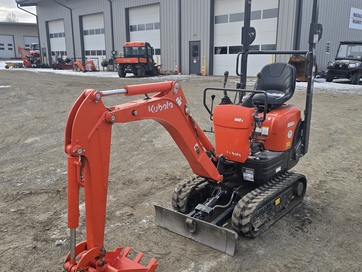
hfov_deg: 53.9
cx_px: 190
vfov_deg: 41.7
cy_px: 154
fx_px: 356
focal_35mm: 34
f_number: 1.7
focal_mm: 6.3
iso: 12
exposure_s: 1/509
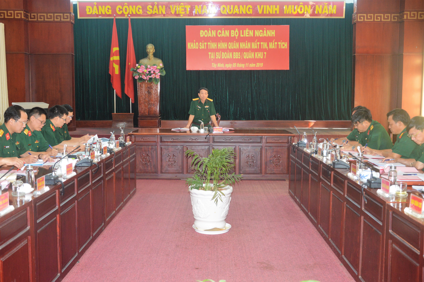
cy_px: 141
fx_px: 459
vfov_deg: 34.1
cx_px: 212
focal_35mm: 39
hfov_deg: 49.6
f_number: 4
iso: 800
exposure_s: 1/60
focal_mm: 26
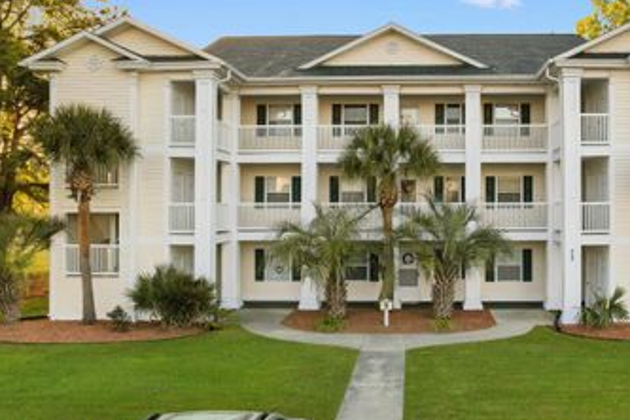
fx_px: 577
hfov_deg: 56.3
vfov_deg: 39.9
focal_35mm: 33
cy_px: 188
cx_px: 409
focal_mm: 8.38
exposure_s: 1/100
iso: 100
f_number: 2.8
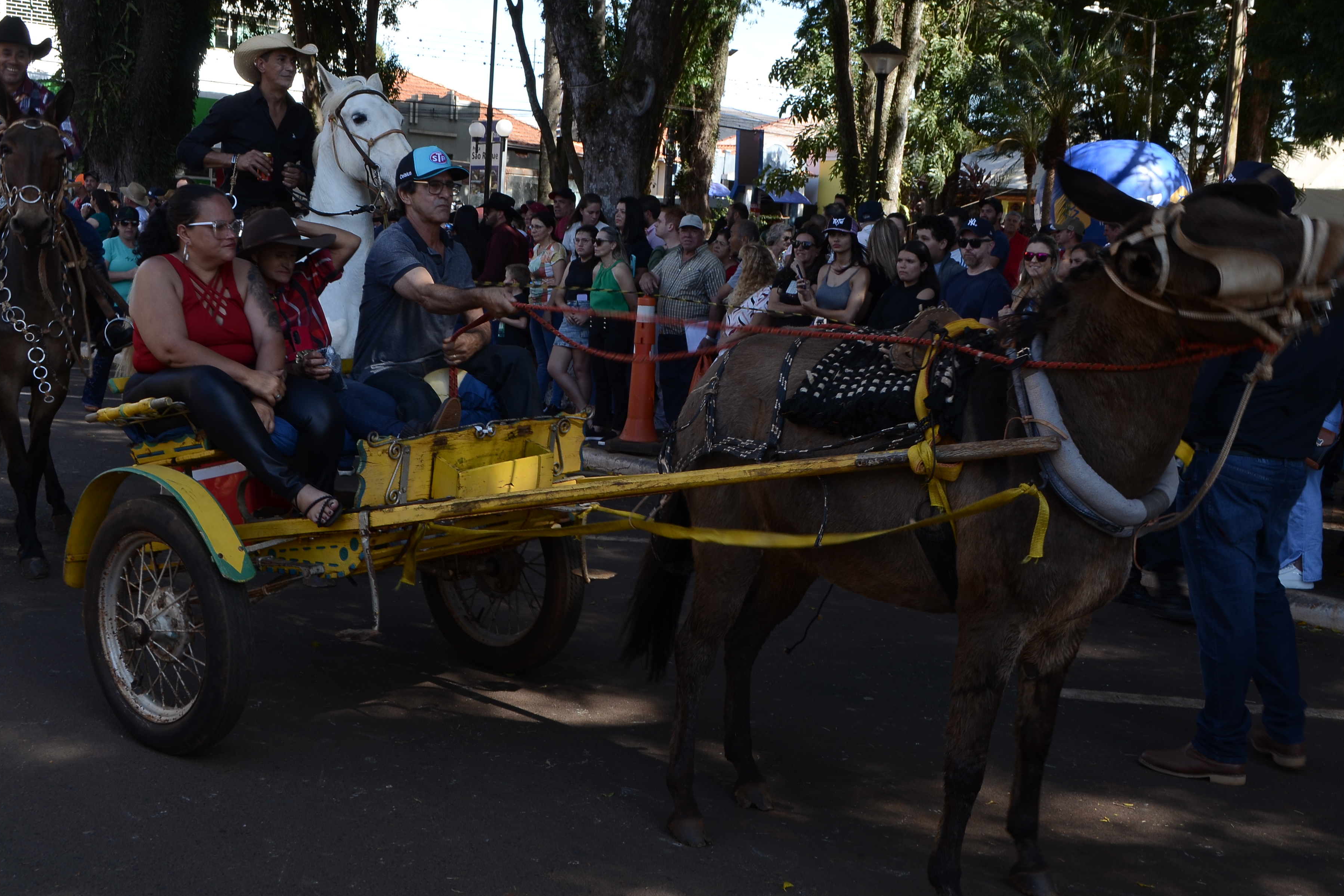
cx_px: 678
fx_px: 1662
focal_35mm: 45
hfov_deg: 44.0
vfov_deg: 30.2
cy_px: 442
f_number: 10
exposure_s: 1/60
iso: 200
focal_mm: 29
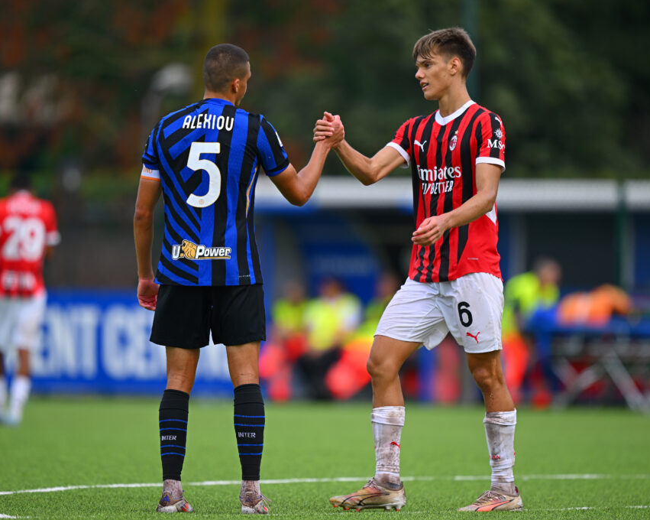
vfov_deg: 3.4
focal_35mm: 452
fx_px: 8691
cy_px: 260
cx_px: 317
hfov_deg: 4.3
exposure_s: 1/2000
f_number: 2.8
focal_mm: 400
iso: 200
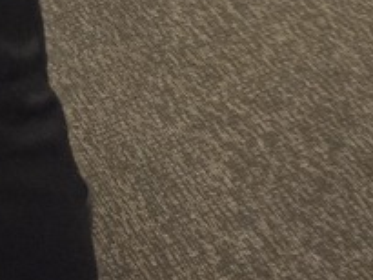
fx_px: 1240
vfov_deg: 10.1
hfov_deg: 16.9
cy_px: -522
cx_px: 31
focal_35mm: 115
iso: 640
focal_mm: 5.4
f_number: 1.8
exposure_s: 1/120
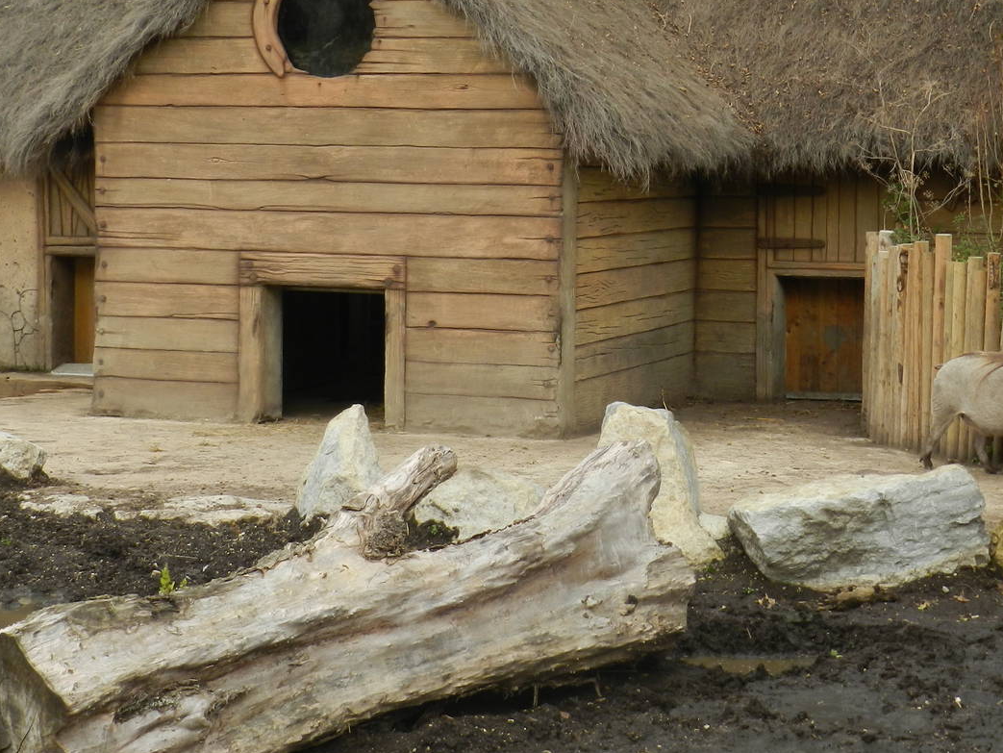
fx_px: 2667
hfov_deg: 21.3
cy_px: 264
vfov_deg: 16.0
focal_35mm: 92
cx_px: 611
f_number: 4.6
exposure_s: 1/320
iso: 160
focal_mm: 10.7
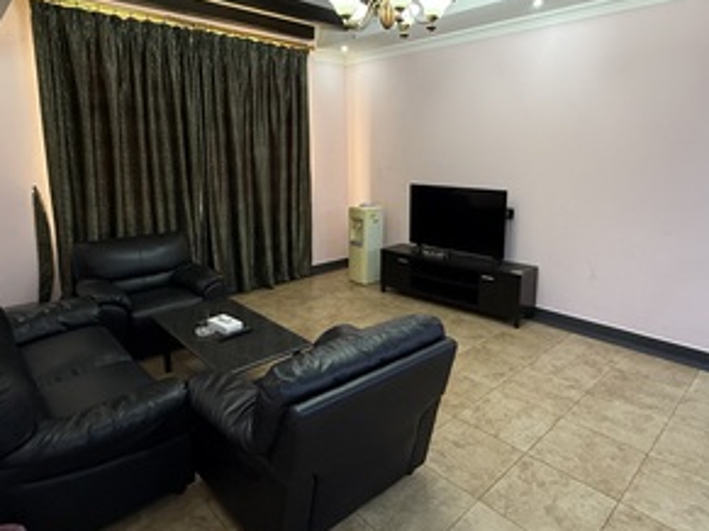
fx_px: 450
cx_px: 374
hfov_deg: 76.3
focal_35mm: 22
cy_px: 225
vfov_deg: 60.8
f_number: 2.2
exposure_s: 1/50
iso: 400
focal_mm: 2.22
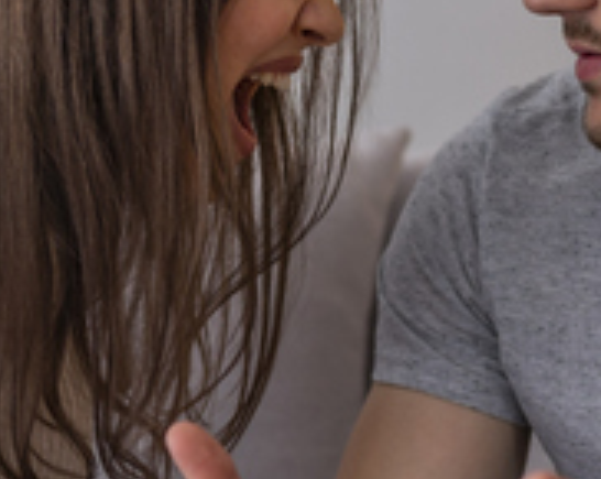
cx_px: 211
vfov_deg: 11.7
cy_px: 68
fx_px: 2326
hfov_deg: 14.7
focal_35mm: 131
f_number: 2.5
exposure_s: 1/125
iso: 160
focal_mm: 35
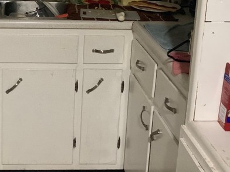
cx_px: 42
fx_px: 452
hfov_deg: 27.9
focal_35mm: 68
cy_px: 29
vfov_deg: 21.3
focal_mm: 4.25
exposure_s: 1/30
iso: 400
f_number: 1.8
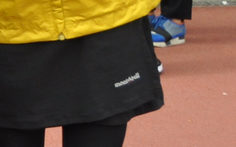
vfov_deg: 4.8
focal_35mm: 267
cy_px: -244
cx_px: -499
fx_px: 1717
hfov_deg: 7.0
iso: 400
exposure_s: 1/1000
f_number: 4.5
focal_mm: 22
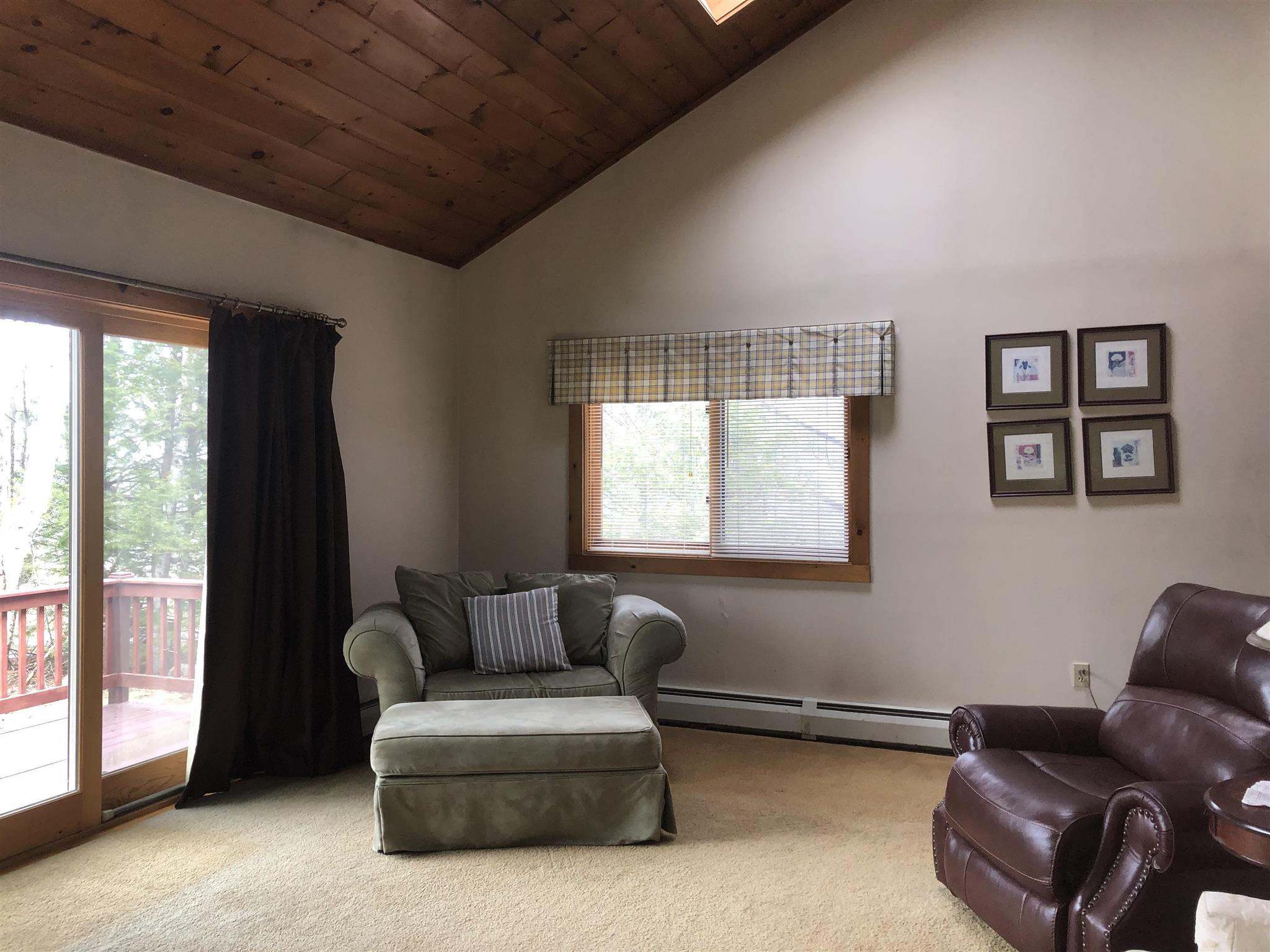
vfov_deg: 49.7
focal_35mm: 28
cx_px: 635
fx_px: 1027
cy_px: 476
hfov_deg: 63.4
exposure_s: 1/120
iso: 80
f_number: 1.8
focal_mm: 3.99
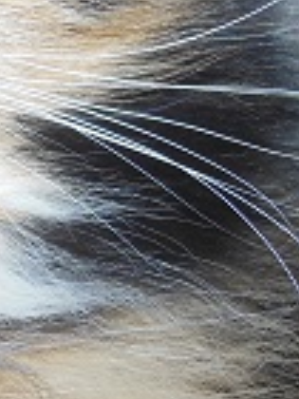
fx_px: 1785
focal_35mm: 155
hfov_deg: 8.8
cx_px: -382
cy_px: 191
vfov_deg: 12.7
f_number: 3.9
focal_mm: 6
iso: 125
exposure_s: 1/30
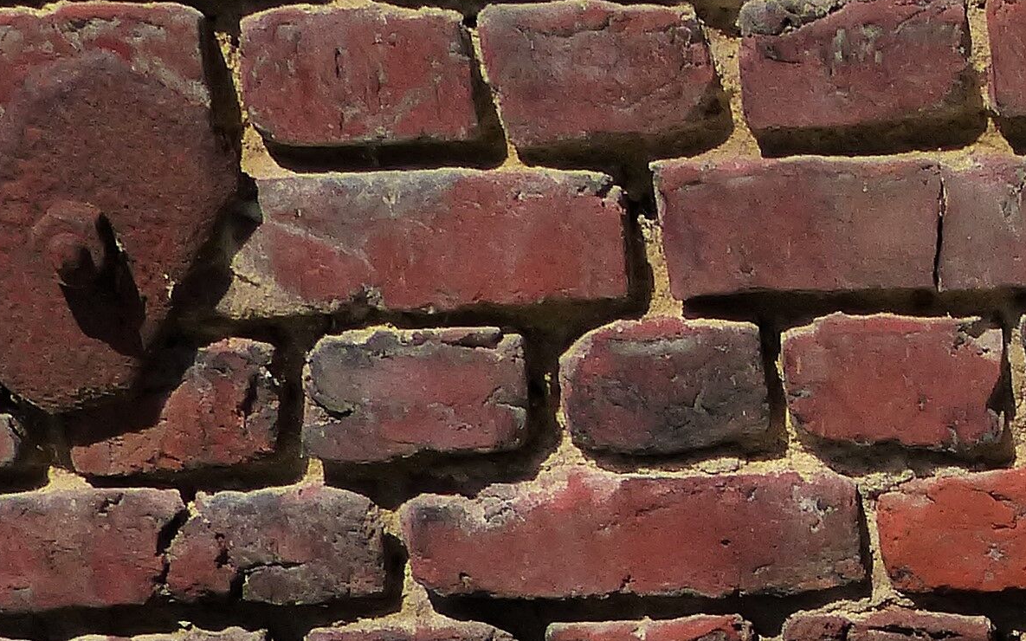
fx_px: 3802
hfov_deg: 14.7
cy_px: 1051
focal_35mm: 136
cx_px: 1334
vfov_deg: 9.3
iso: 160
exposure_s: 1/1600
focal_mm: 6.6
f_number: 4.5
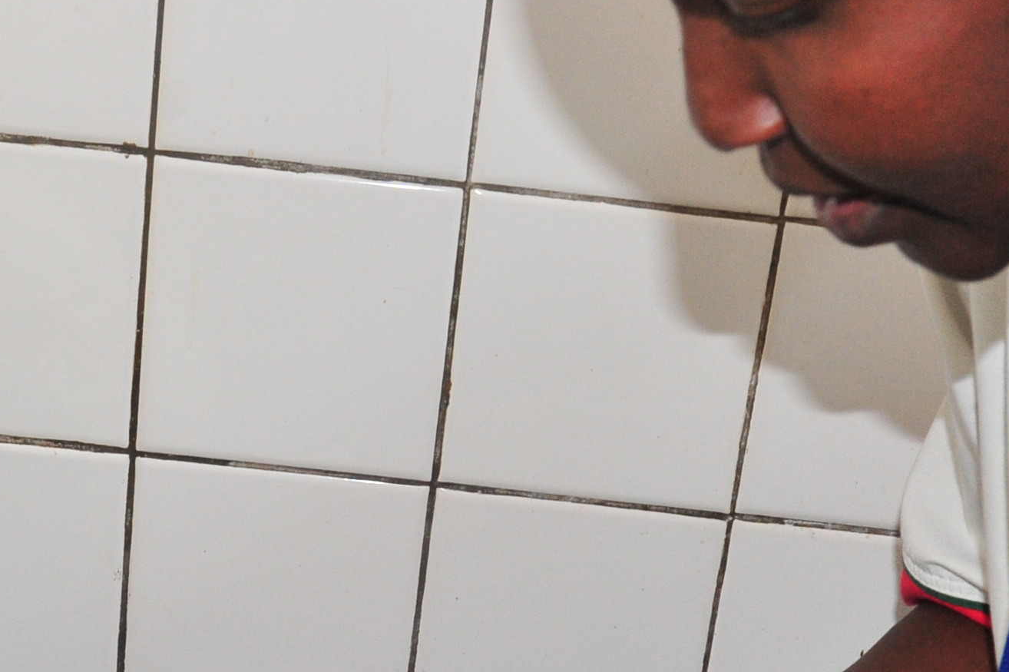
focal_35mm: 68
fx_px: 1905
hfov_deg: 29.5
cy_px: 470
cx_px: 356
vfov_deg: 19.9
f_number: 5.6
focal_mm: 21
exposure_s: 1/60
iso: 1600
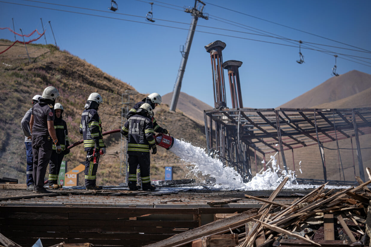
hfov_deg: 28.1
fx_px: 742
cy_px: 121
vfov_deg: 18.9
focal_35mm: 72
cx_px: 182
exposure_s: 1/3200
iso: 125
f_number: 2.8
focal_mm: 70
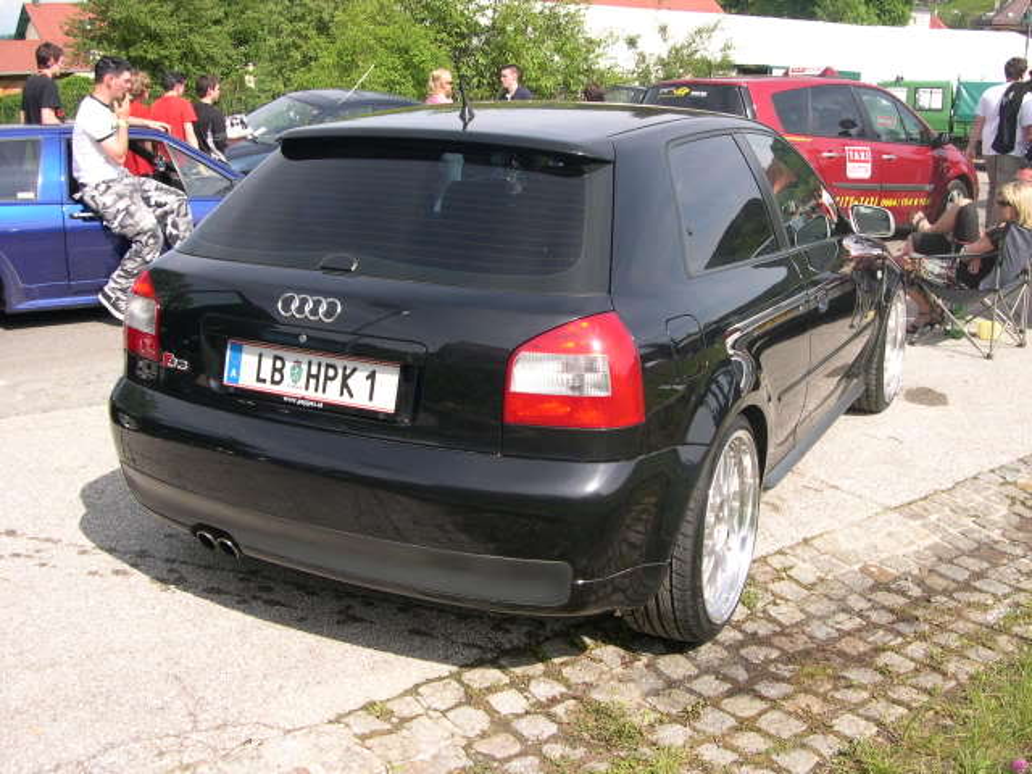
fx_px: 1133
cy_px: 387
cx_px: 516
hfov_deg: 49.0
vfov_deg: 37.7
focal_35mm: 38
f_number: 7.6
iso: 100
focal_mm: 8
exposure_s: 1/99.4
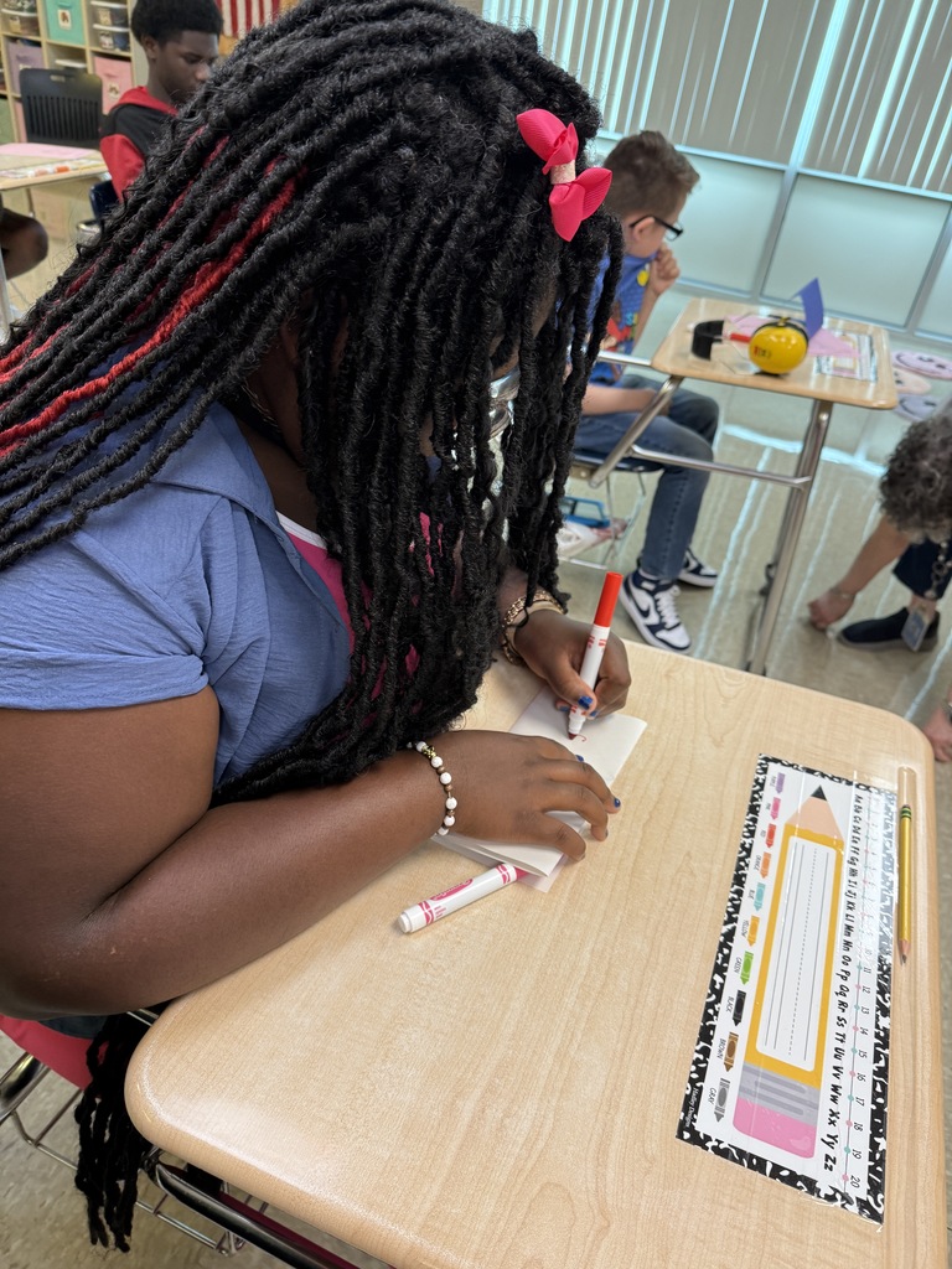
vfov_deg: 71.6
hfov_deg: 56.8
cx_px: 476
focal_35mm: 24
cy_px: 634
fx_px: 880
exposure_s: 1/120
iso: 160
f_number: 1.78
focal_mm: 6.76
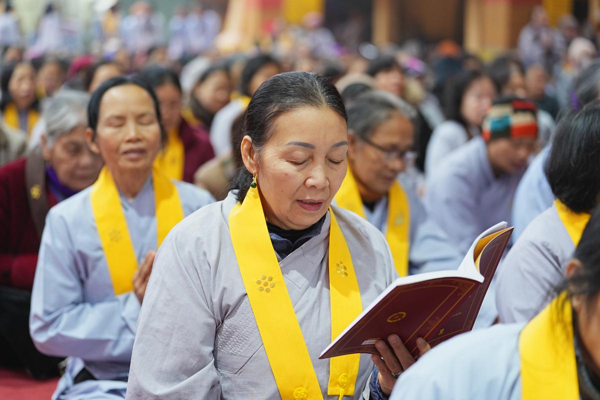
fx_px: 1300
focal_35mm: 78
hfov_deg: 26.0
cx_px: 300
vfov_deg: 17.5
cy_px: 200
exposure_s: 1/100
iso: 2000
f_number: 2.8
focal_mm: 78
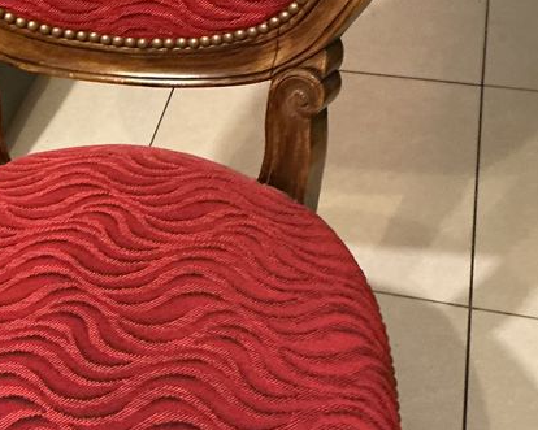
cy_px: 147
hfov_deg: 28.1
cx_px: 99
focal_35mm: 66
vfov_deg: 23.0
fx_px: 1051
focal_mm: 3
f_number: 1.8
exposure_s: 1/30
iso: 400
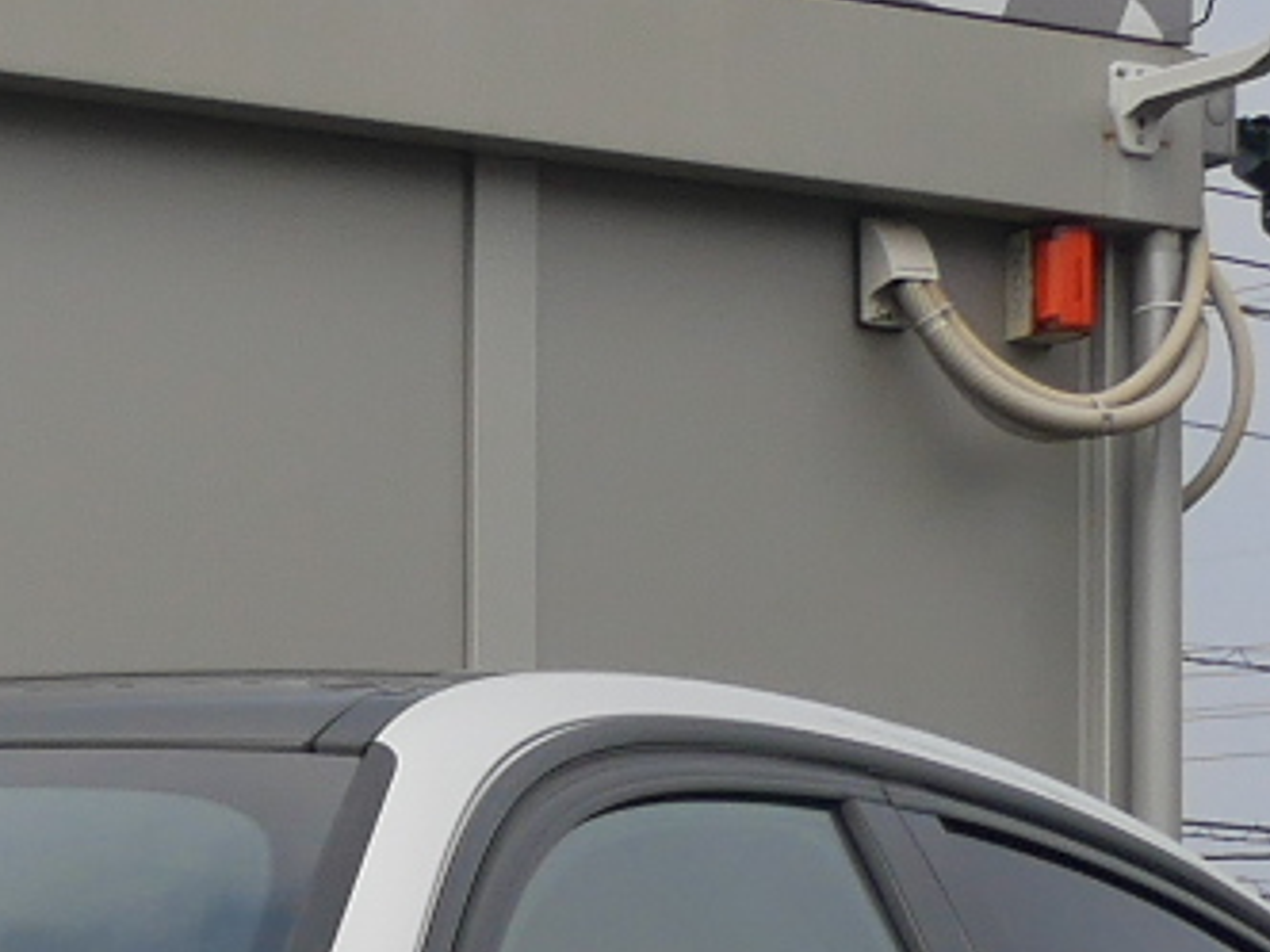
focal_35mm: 205
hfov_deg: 8.8
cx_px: -1668
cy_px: 2084
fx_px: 7521
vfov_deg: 6.9
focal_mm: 15
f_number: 9
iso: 200
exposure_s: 1/500
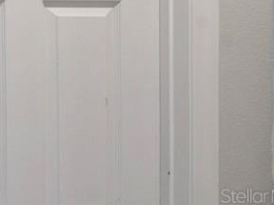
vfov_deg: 16.7
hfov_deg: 12.9
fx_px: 688
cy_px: 195
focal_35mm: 87
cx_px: -468
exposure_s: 1/30
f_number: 9
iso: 800
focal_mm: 16
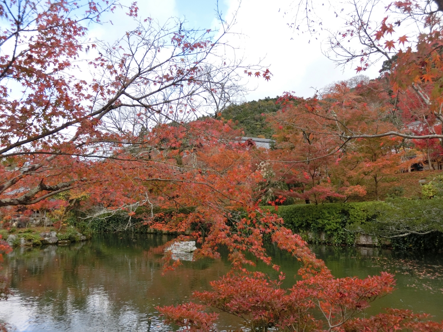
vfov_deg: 46.8
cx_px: 222
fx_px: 384
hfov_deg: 60.0
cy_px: 166
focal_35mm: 30
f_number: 3.7
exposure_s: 1/200
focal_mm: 5.4
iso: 80
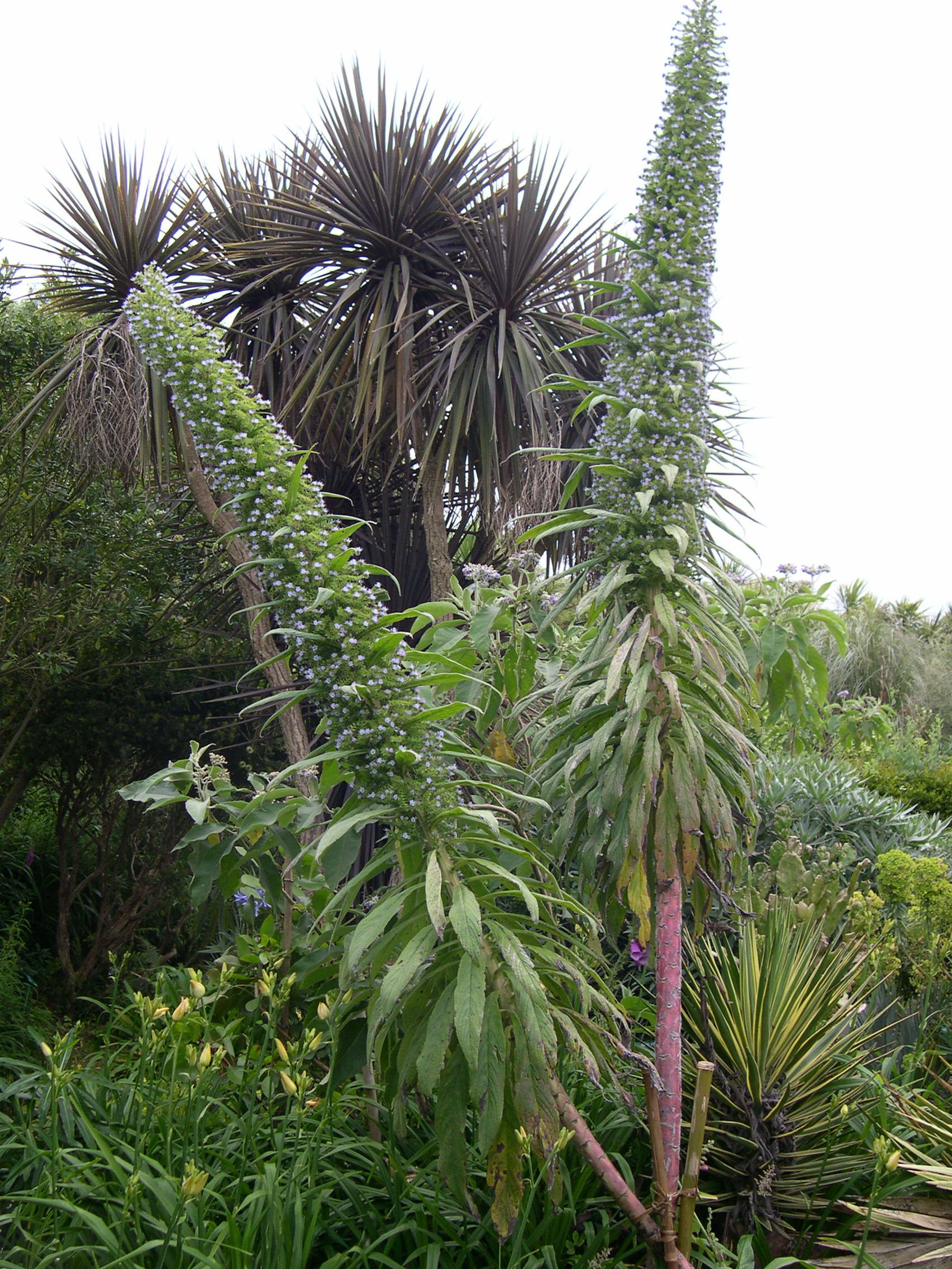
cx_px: 476
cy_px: 634
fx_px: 1393
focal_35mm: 38
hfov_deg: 37.7
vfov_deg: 49.0
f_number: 2.8
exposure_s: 1/421
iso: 100
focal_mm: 8
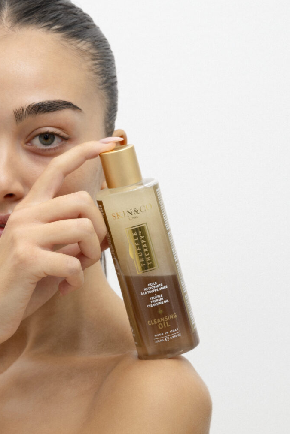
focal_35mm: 86
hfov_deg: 15.9
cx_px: 145
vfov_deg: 23.6
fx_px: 1039
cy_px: 215
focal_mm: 85
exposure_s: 1/125
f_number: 11
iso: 125
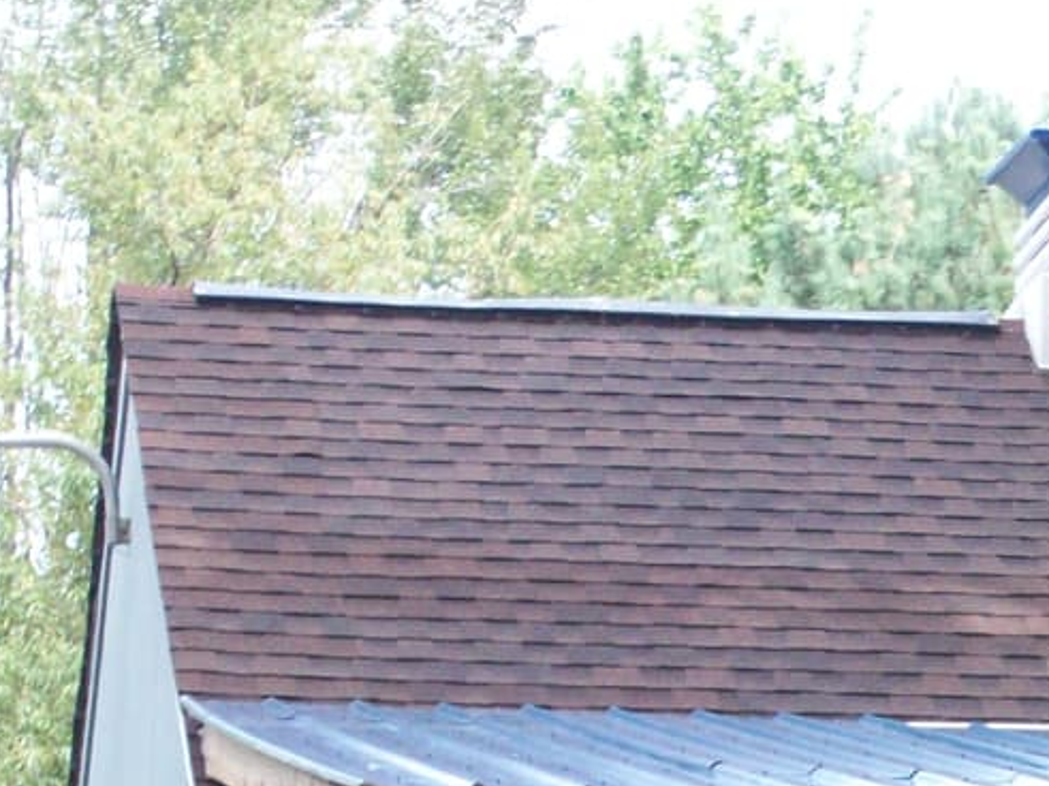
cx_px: 1343
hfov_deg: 7.1
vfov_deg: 5.3
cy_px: 1019
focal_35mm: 277
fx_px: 8392
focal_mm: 17.1
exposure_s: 1/127
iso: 160
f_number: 5.1
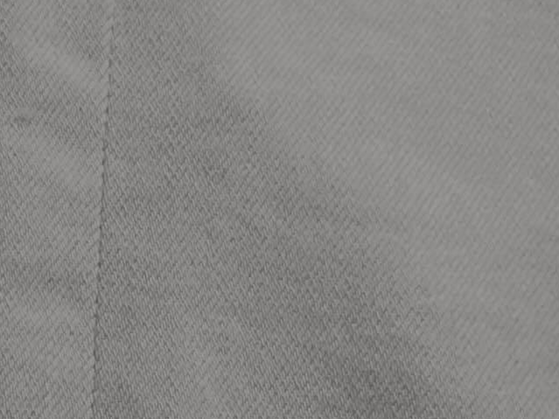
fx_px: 2648
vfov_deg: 8.6
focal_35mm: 164
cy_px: 851
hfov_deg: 10.8
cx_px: -648
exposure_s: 1/100
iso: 80
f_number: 1.6
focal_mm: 4.2
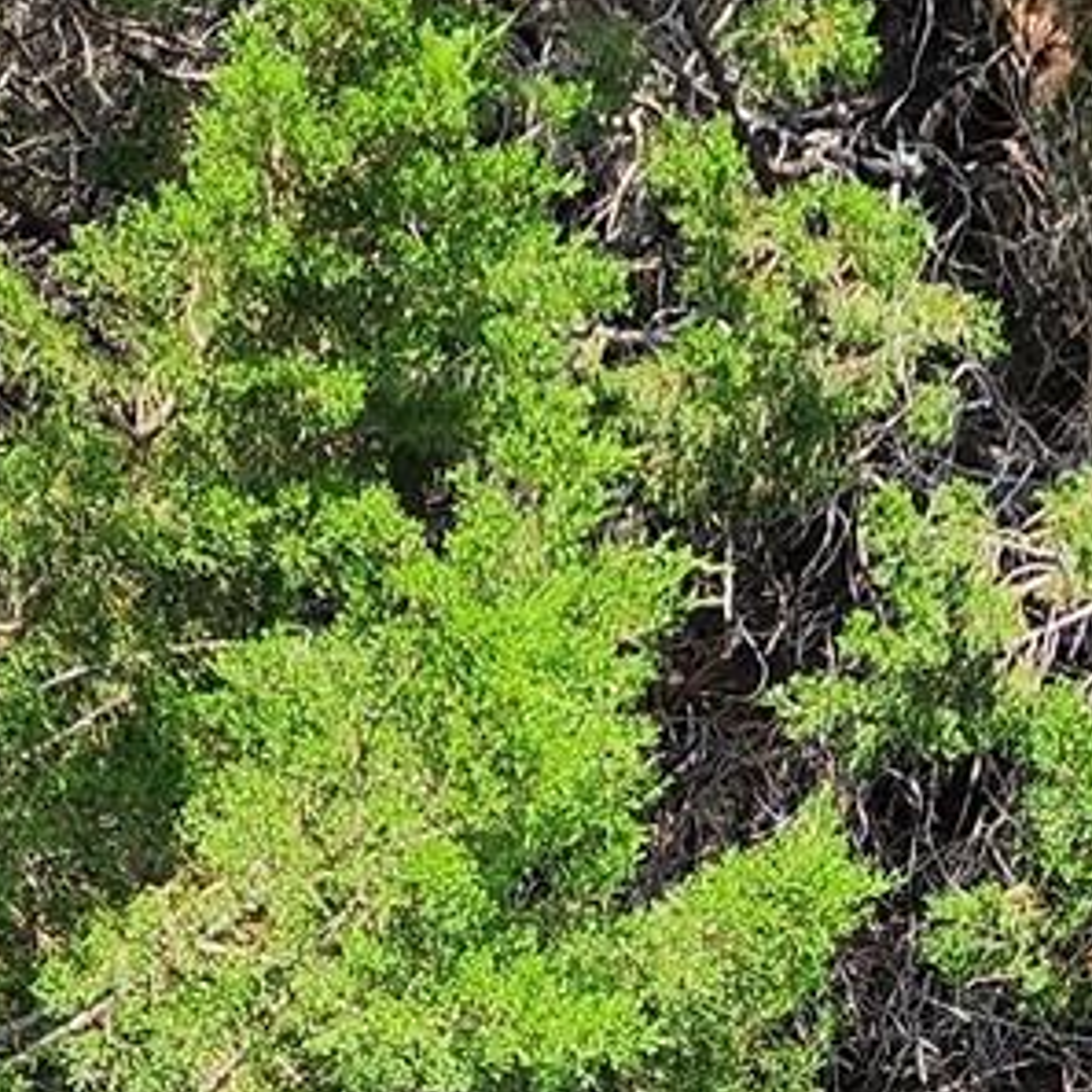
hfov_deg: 12.3
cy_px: 2048
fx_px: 4997
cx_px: 1070
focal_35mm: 140
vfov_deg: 11.5
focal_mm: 6.4
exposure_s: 1/659
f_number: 1.8
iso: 12
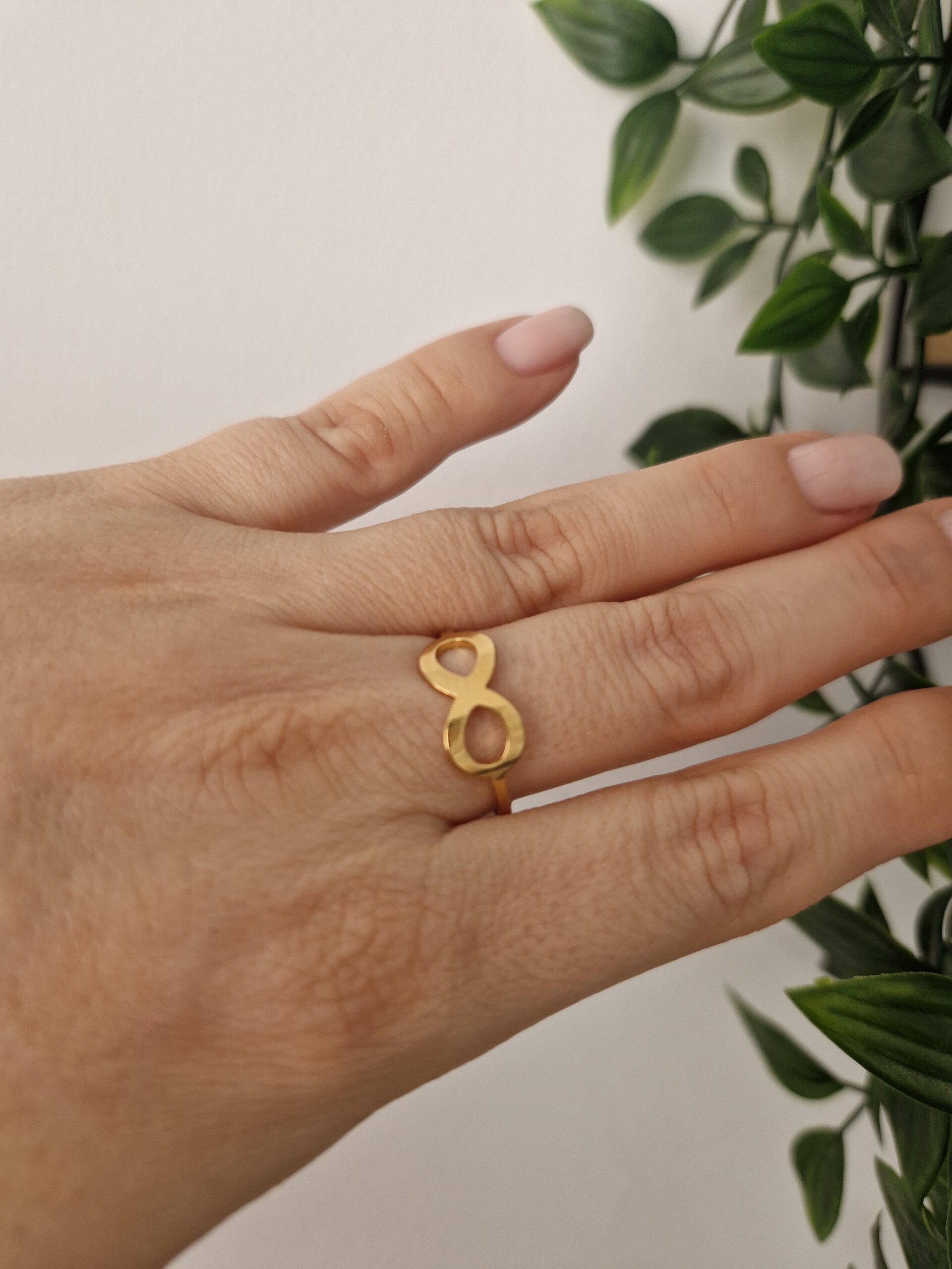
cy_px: 634
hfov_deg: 58.9
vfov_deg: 73.9
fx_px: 843
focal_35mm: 23
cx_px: 476
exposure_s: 1/302
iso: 50
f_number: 1.8
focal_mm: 5.4
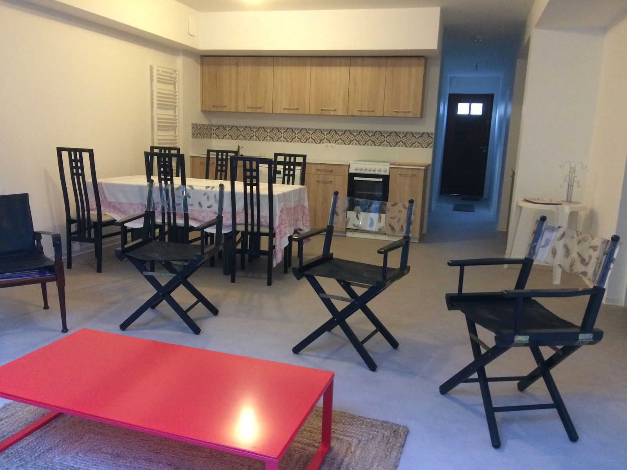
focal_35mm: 29
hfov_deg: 61.7
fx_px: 525
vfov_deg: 48.2
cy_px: 235
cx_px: 314
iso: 250
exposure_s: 1/25
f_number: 2.2
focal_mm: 4.15
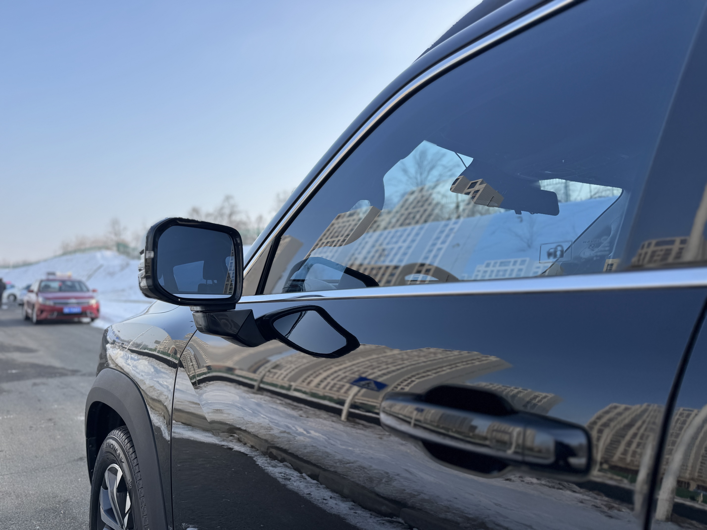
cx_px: 354
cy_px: 265
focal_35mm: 24
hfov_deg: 71.6
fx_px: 490
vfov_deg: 56.8
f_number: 1.78
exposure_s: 1/1637
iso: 80
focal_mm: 6.76
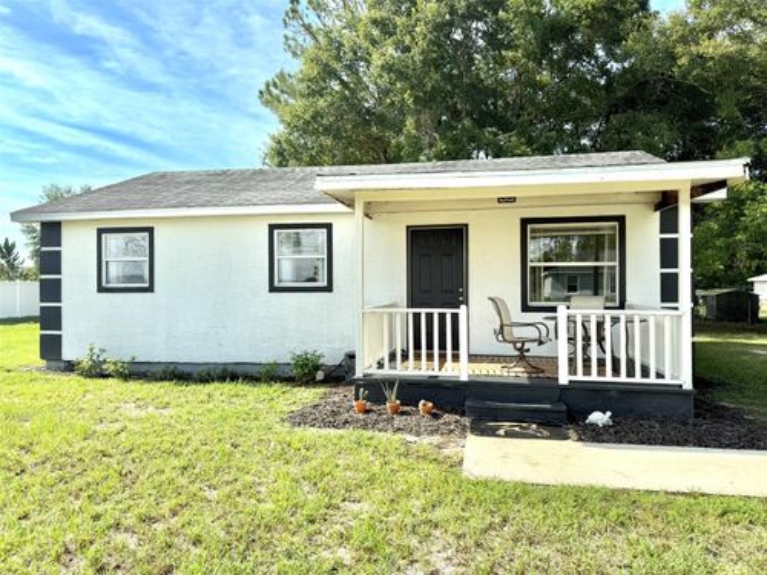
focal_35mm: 24
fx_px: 532
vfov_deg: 56.8
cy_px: 288
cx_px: 384
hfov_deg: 71.6
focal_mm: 6.76
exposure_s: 1/4167
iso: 100
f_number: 1.78
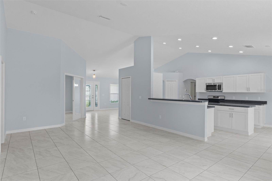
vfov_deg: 67.4
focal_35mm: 18
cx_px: 136
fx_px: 136
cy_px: 90
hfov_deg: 90.0
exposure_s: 1/5
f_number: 8
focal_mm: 12
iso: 640
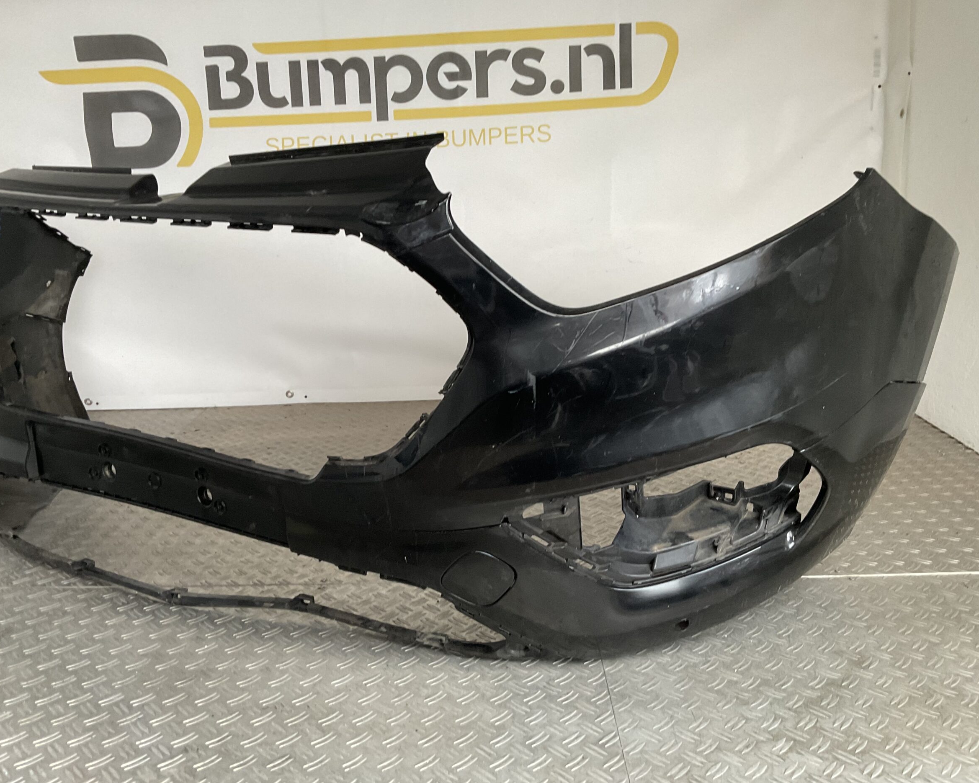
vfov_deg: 47.1
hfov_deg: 57.1
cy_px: 394
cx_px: 453
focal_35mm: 31
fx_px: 898
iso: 100
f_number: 1.8
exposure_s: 1/50
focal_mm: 3
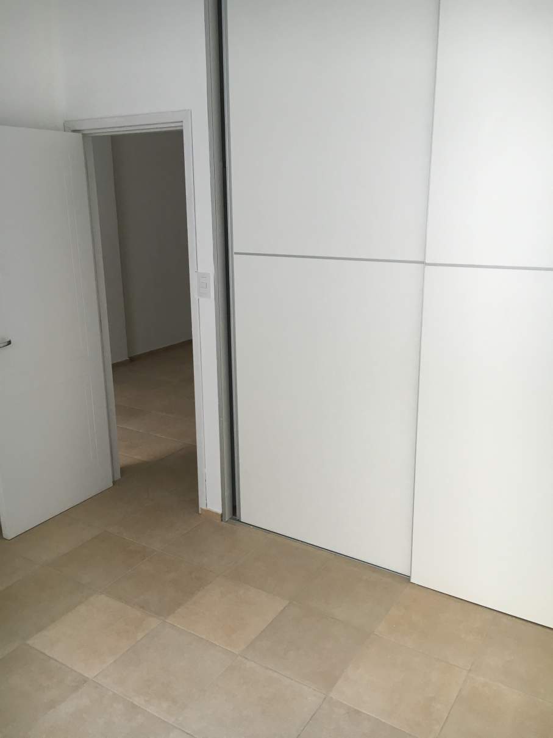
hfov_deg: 48.2
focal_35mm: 29
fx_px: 618
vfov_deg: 61.7
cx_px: 276
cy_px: 369
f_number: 2.2
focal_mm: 4.15
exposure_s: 1/33
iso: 40
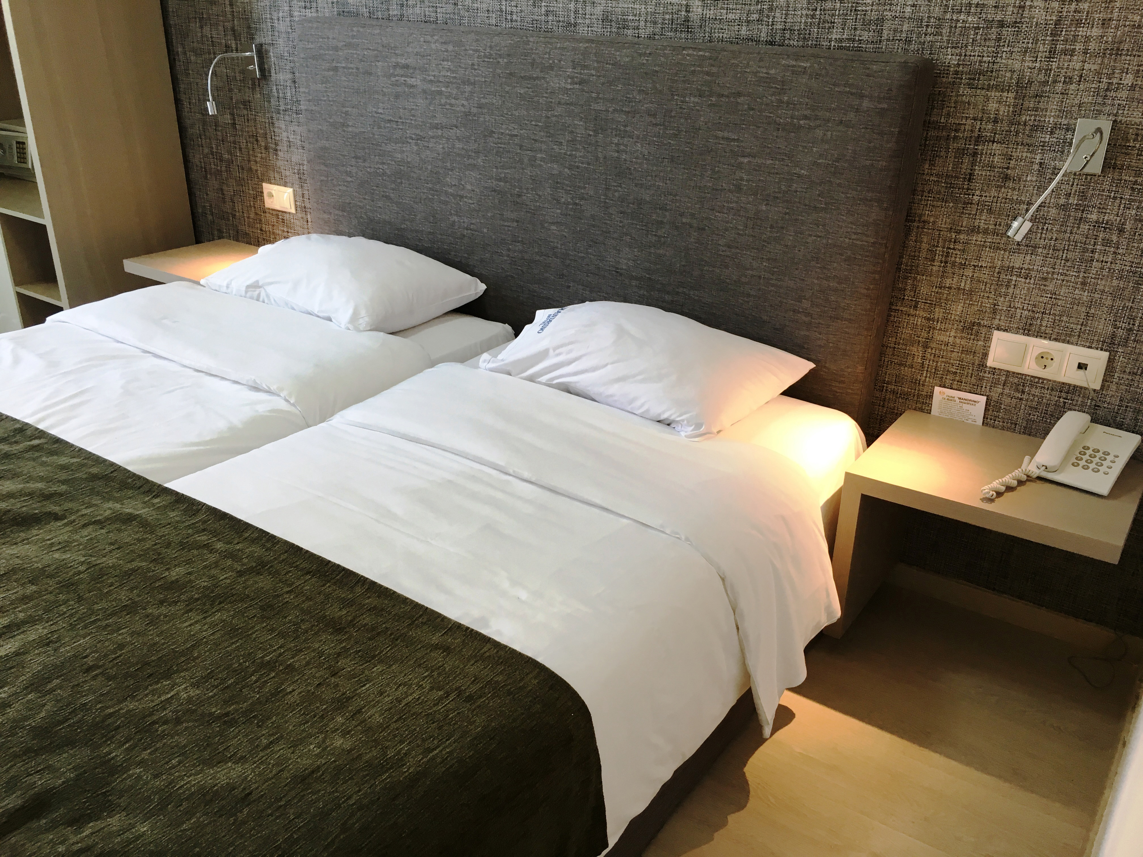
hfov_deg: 61.7
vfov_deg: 48.2
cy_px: 428
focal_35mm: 29
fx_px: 958
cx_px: 572
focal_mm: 4.15
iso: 80
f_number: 2.2
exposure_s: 1/33
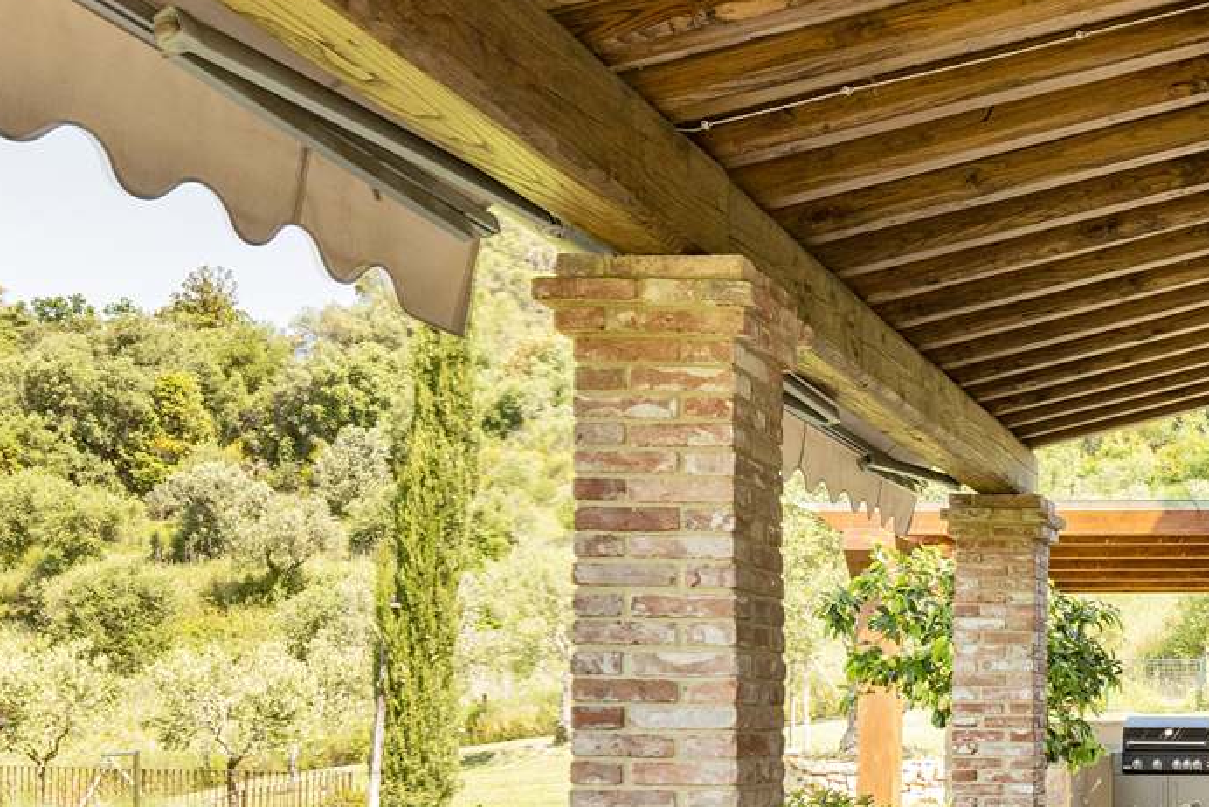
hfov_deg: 32.9
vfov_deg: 25.3
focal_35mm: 52
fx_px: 1747
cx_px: 1364
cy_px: 714
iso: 400
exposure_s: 1/50
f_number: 10
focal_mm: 20
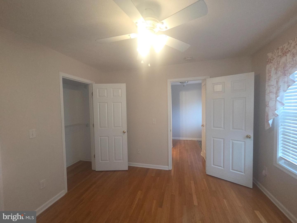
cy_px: 112
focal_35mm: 13
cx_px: 148
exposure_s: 1/60
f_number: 2.2
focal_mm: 2.2
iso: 250
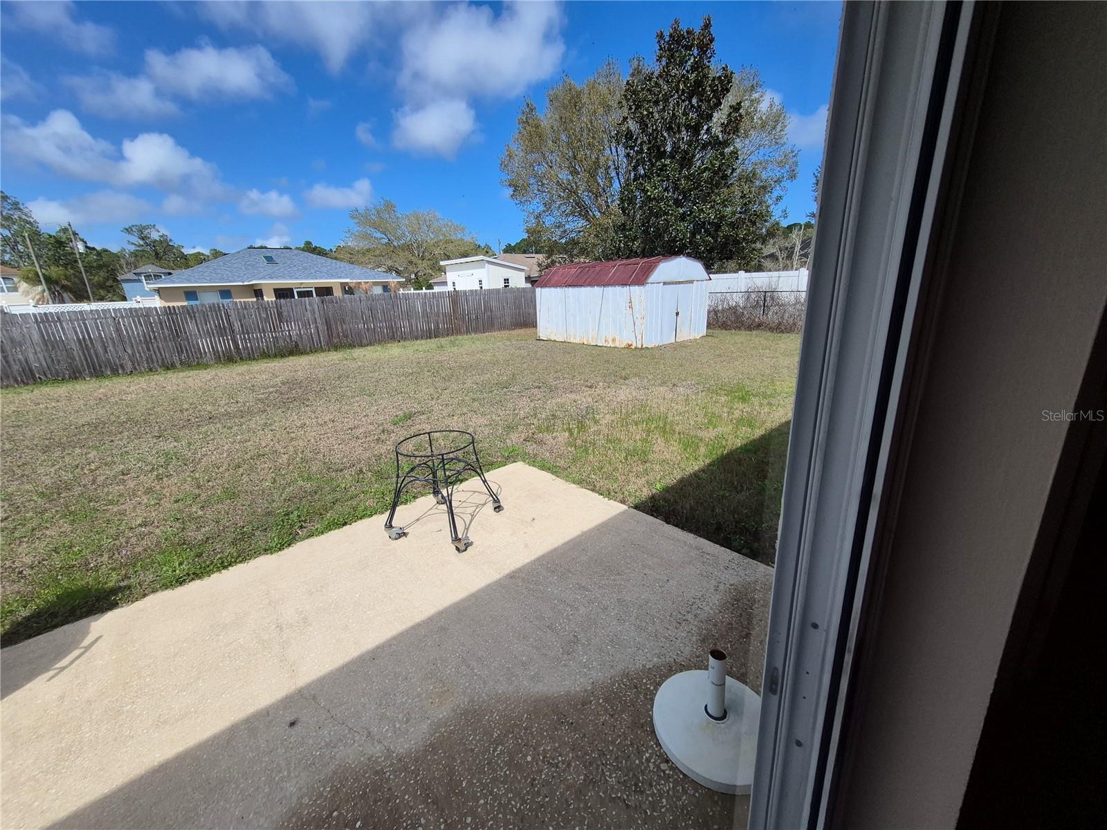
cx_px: 554
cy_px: 415
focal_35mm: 13
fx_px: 416
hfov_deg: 106.2
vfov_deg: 89.9
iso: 50
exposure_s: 1/1980
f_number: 2.2
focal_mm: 1.74
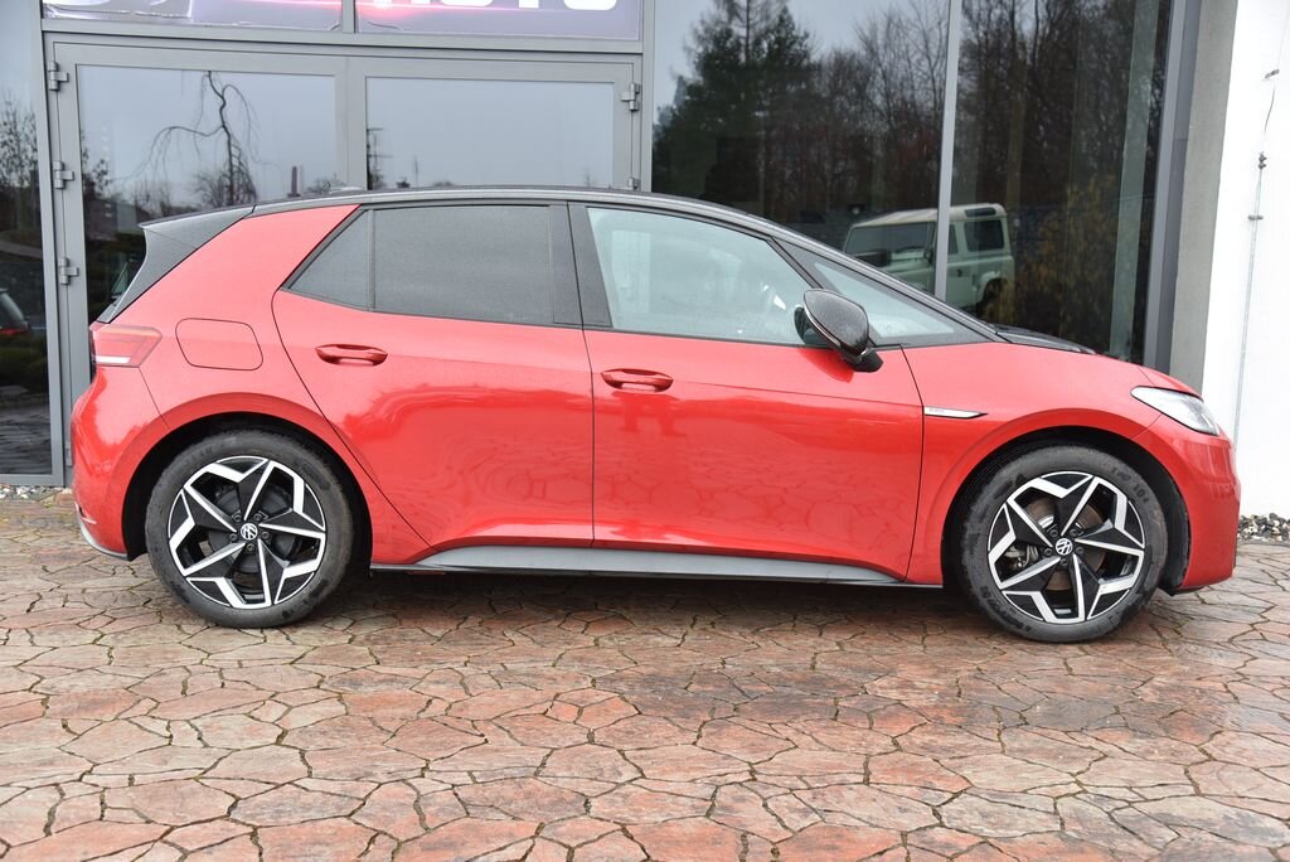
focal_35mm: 38
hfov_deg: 50.7
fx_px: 1362
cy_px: 431
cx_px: 645
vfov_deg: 35.1
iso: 500
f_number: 4.5
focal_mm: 38
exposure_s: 1/80
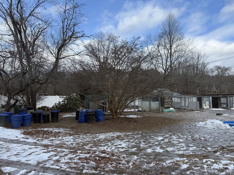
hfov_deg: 71.6
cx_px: 117
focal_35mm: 24
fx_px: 162
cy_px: 88
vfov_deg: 56.8
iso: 80
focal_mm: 6.76
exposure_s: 1/2169
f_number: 1.78
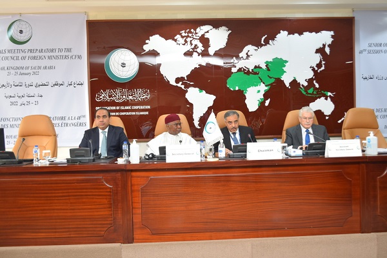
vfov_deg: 40.0
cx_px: 194
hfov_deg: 57.2
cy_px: 129
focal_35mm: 33
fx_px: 355
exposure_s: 1/100
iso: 800
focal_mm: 22
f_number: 5
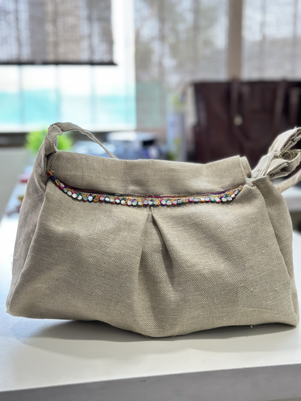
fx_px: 557
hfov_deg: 30.3
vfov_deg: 39.7
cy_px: 200
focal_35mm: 48
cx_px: 150
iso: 160
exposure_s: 1/50
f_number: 1.78
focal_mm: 6.86
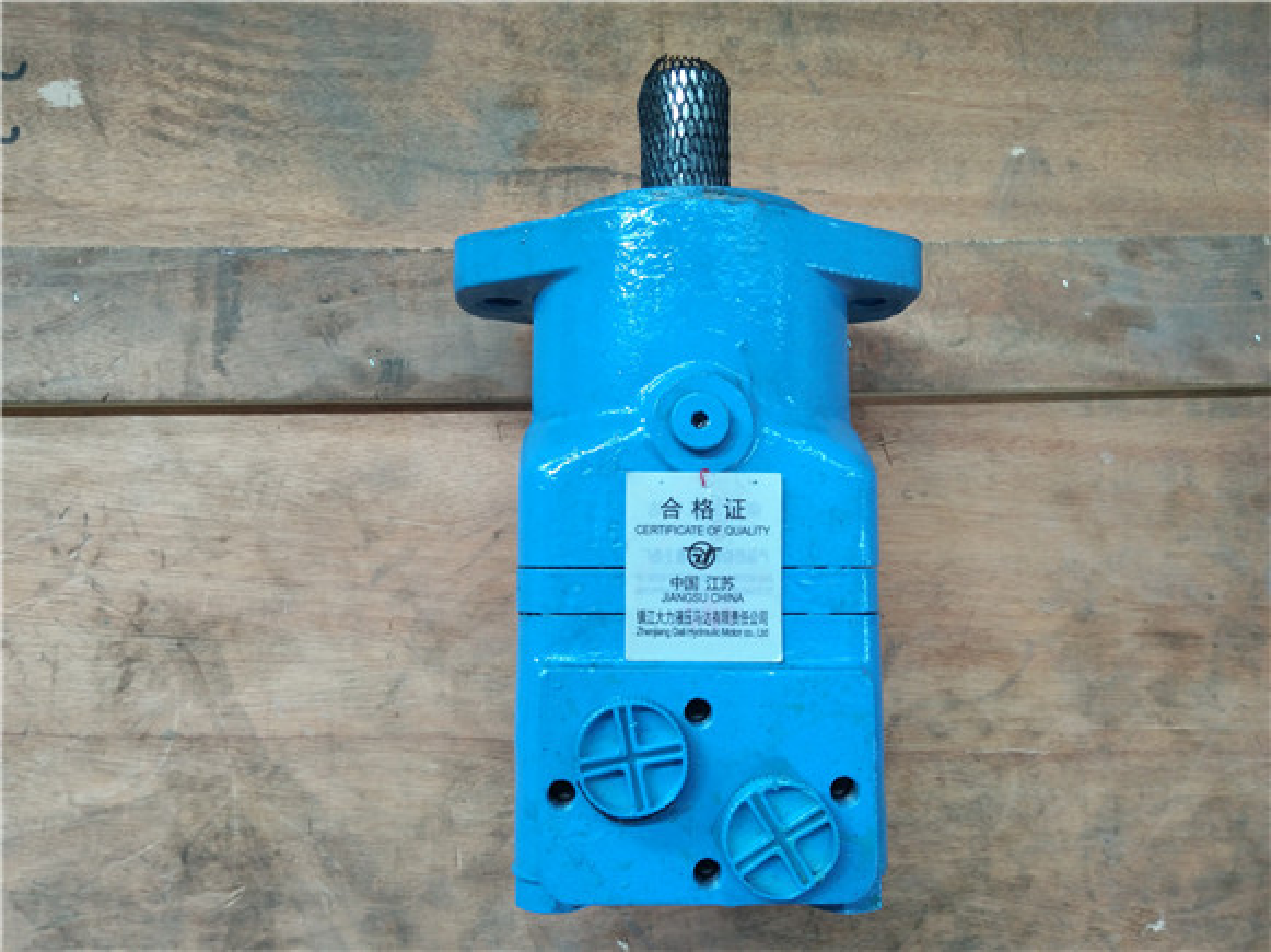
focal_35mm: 21
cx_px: 636
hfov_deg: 79.0
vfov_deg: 63.4
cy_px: 476
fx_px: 771
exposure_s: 1/33.3
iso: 59
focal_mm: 3.66
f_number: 2.2
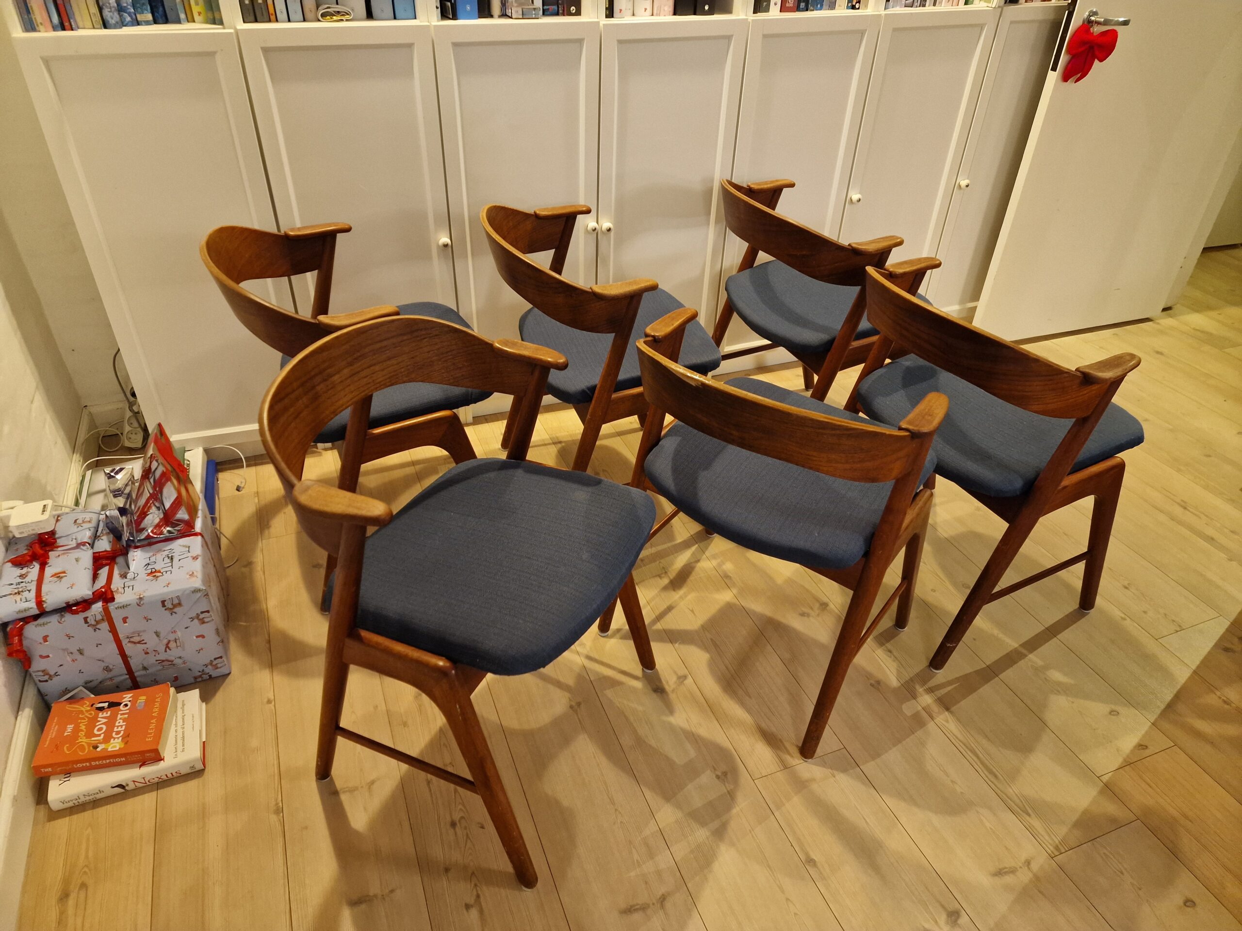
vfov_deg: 58.9
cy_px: 466
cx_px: 621
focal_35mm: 23
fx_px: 825
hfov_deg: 73.9
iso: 640
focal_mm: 6.4
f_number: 1.8
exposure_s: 1/25
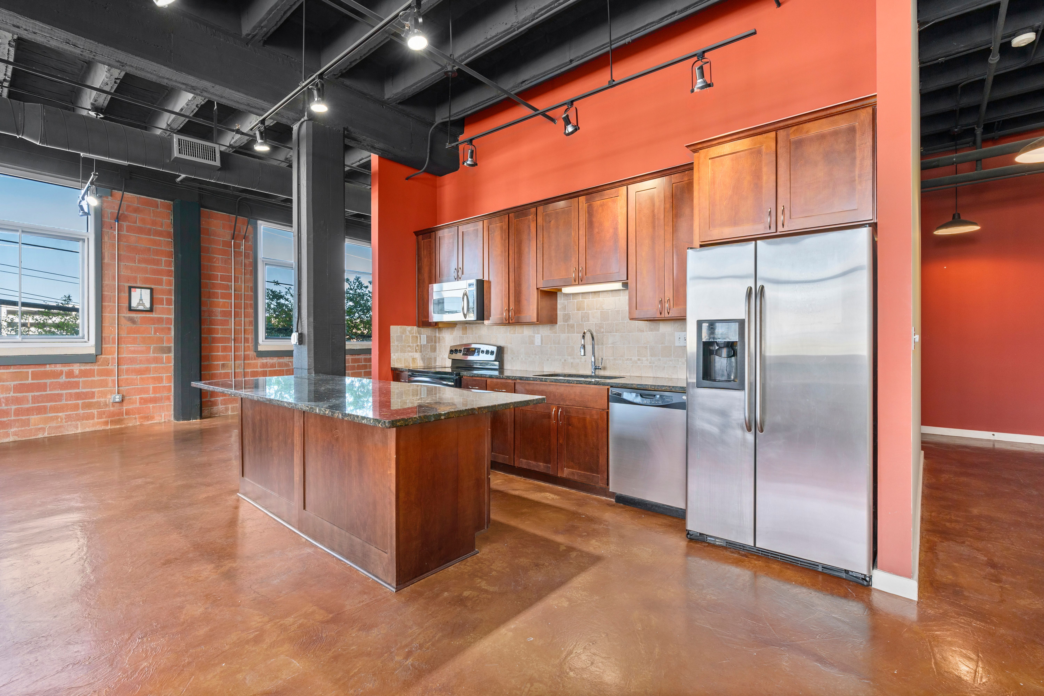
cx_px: 522
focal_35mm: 16
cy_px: 348
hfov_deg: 96.7
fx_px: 464
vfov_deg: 73.7
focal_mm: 16
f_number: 7.1
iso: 320
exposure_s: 1/4
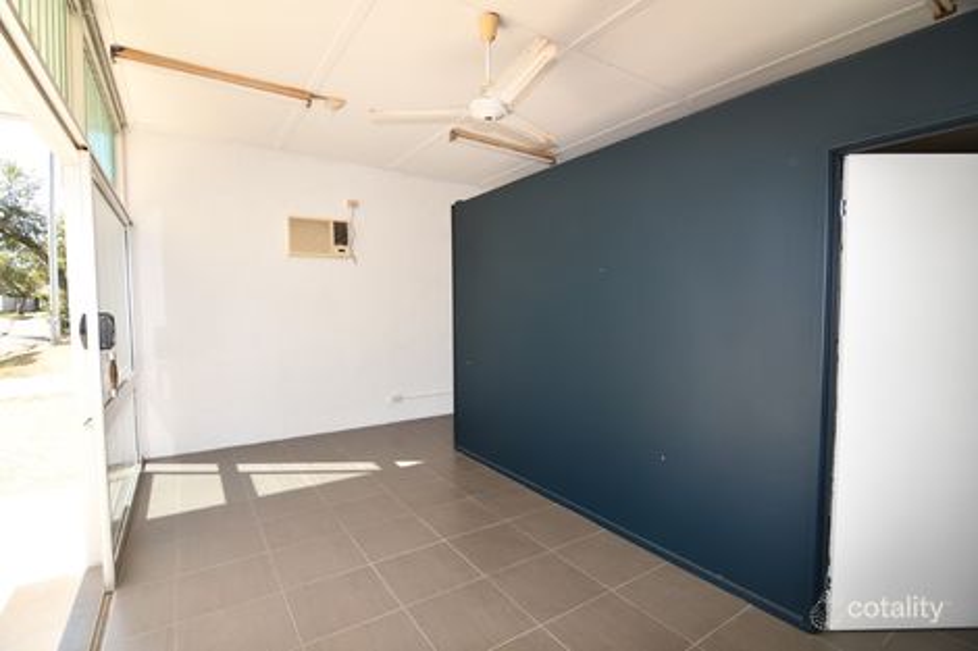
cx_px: 489
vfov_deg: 73.7
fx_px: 434
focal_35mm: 16
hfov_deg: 96.8
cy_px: 326
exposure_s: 1/100
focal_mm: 11
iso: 200
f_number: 5
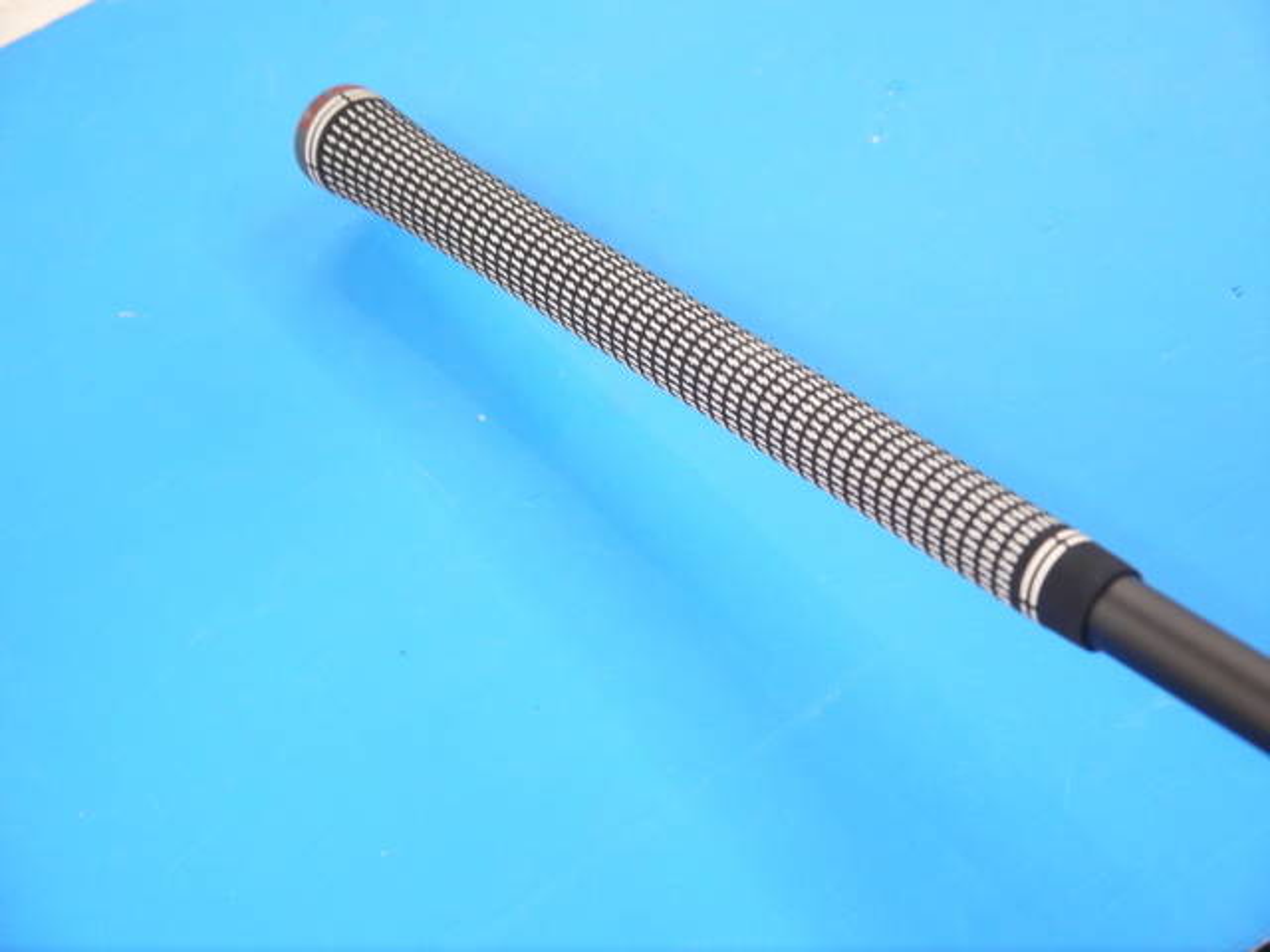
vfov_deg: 23.7
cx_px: 635
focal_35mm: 62
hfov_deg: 31.2
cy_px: 476
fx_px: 2275
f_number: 5
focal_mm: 31
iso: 500
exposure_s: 1/60
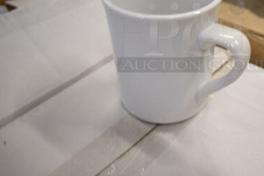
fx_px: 323
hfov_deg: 43.1
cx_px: 196
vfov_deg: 29.9
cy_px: 35
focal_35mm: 44
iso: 800
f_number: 4
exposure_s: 1/60
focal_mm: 18
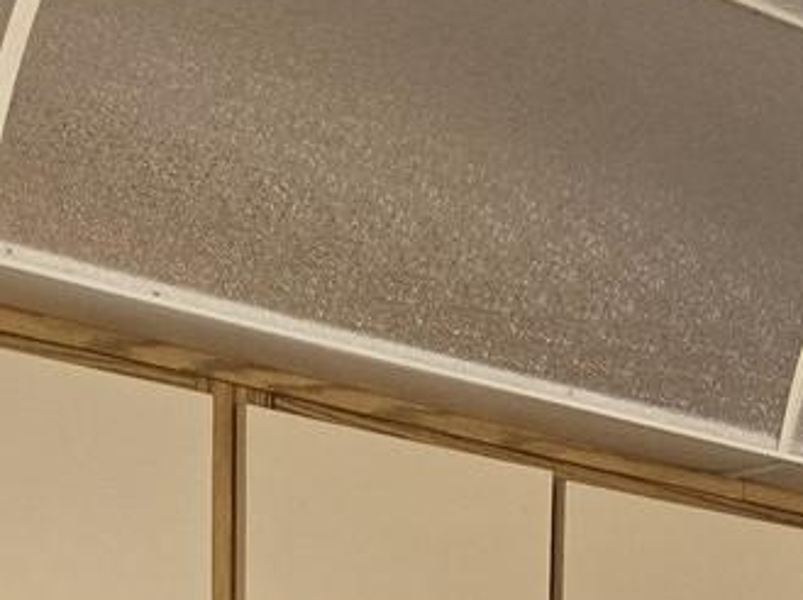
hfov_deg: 17.6
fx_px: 2595
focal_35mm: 112
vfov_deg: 11.1
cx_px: 410
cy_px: 1432
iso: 200
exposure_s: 1/120
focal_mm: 5.4
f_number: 1.8
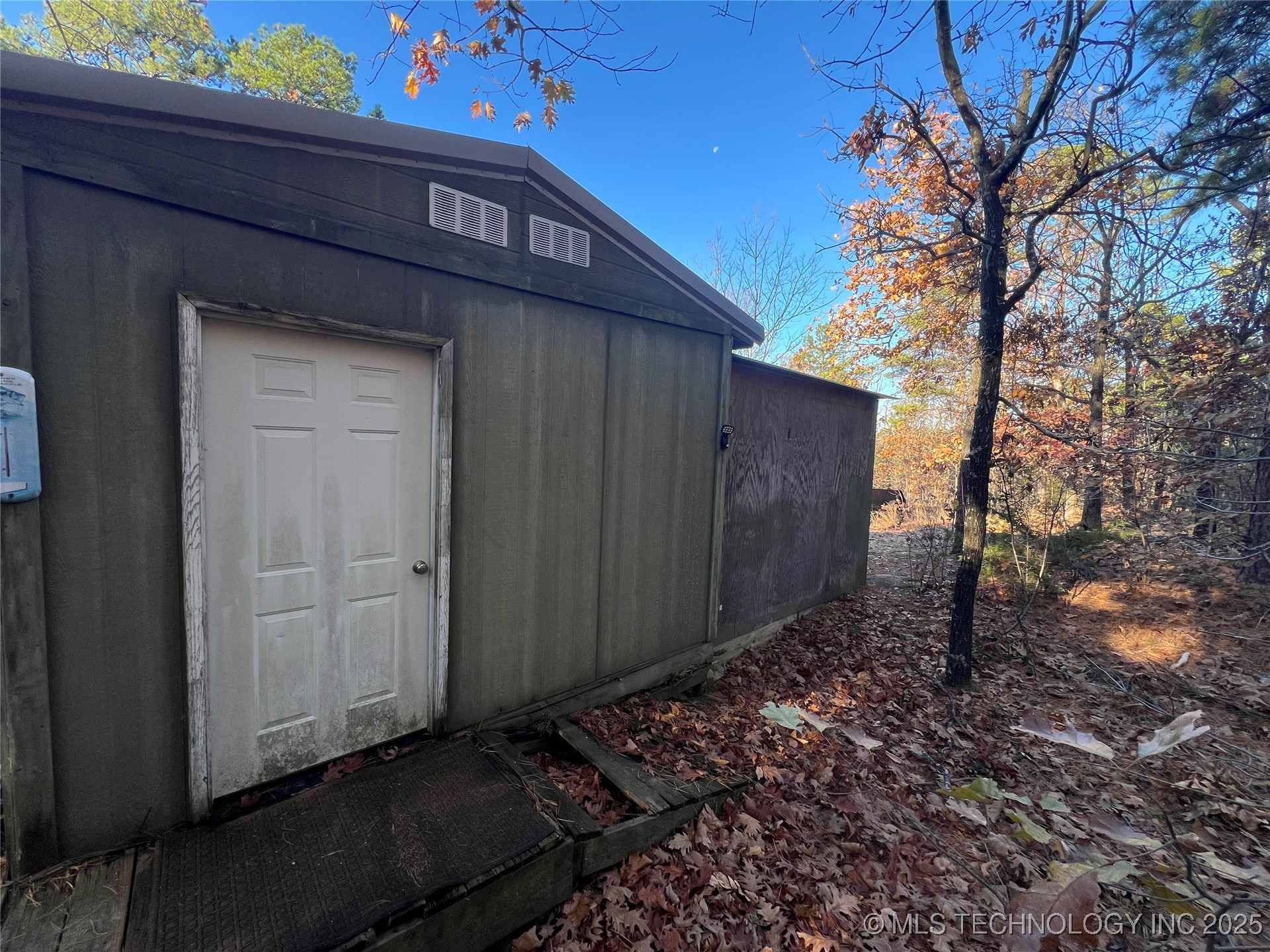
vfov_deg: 89.9
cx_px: 635
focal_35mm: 13
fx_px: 477
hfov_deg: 106.2
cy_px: 476
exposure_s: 1/188
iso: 32
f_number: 1.8
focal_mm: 1.57
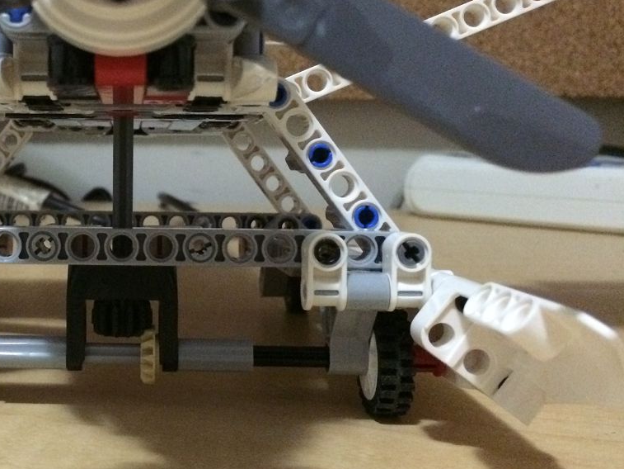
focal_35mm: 50
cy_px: 204
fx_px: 901
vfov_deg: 29.1
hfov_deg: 36.4
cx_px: 96
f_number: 2.2
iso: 500
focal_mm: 4.15
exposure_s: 1/15
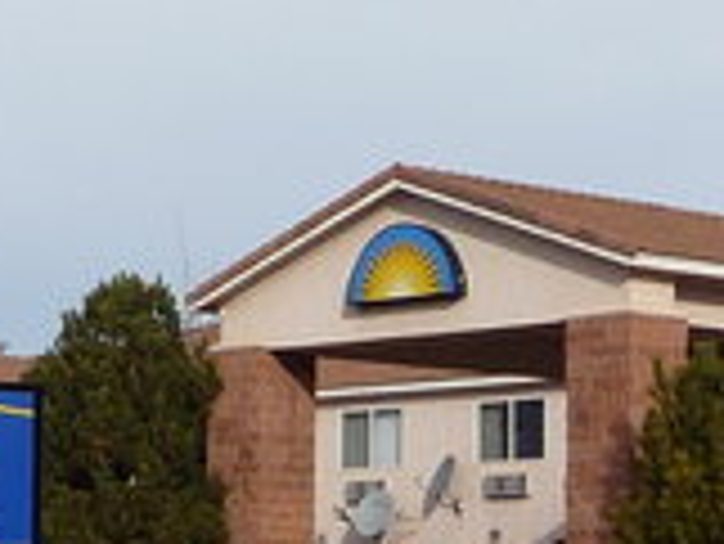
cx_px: 436
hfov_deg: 13.4
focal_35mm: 147
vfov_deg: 10.1
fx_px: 3077
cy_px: 427
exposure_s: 1/800
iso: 100
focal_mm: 4.5
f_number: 4.5
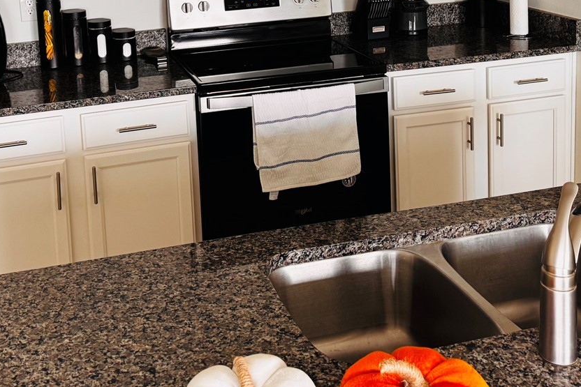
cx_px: 221
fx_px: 775
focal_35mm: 48
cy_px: -22
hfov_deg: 40.8
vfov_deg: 26.2
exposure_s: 1/120
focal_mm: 6.76
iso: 125
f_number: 1.78
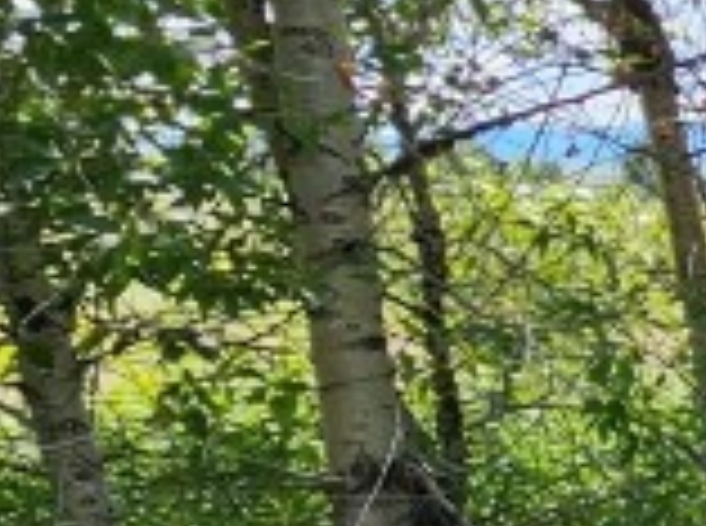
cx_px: 2055
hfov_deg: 12.0
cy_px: 517
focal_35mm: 85
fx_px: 1730
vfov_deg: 16.9
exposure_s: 1/588
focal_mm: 2.2
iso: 50
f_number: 2.2
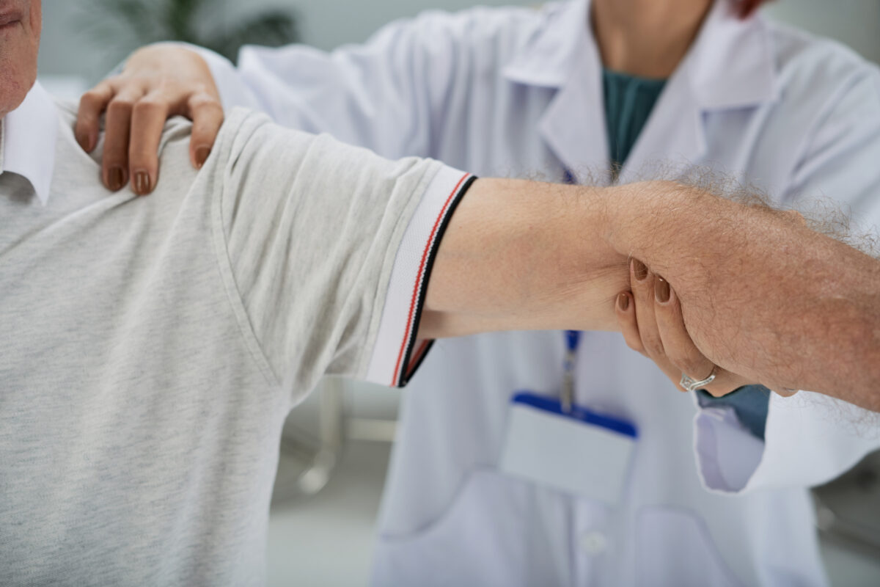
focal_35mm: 60
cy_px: 294
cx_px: 440
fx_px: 1467
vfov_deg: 22.6
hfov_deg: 33.4
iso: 200
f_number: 4.8
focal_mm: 60
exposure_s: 1/250
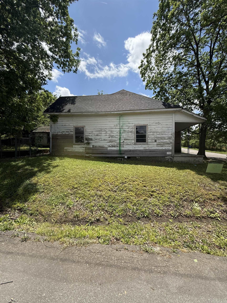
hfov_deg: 85.7
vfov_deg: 102.1
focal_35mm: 14
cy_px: 152
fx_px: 122
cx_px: 114
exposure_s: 1/1961
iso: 80
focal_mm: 2.22
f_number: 2.2
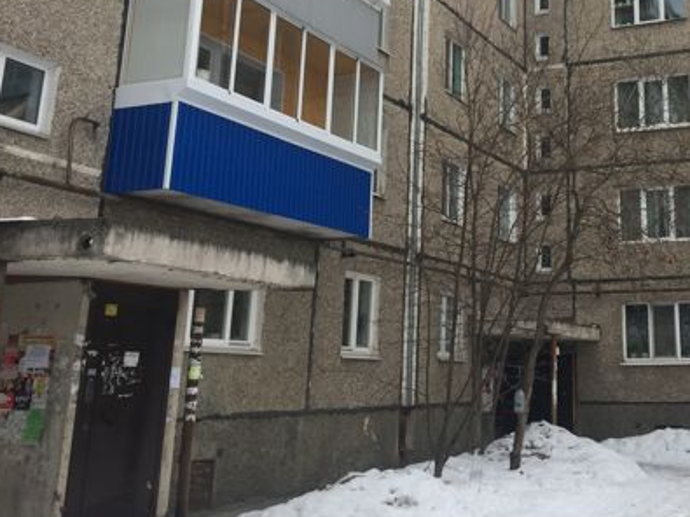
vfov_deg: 30.2
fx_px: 937
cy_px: 115
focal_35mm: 47
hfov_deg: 38.9
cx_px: 552
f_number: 2.2
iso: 32
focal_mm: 4.15
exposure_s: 1/791
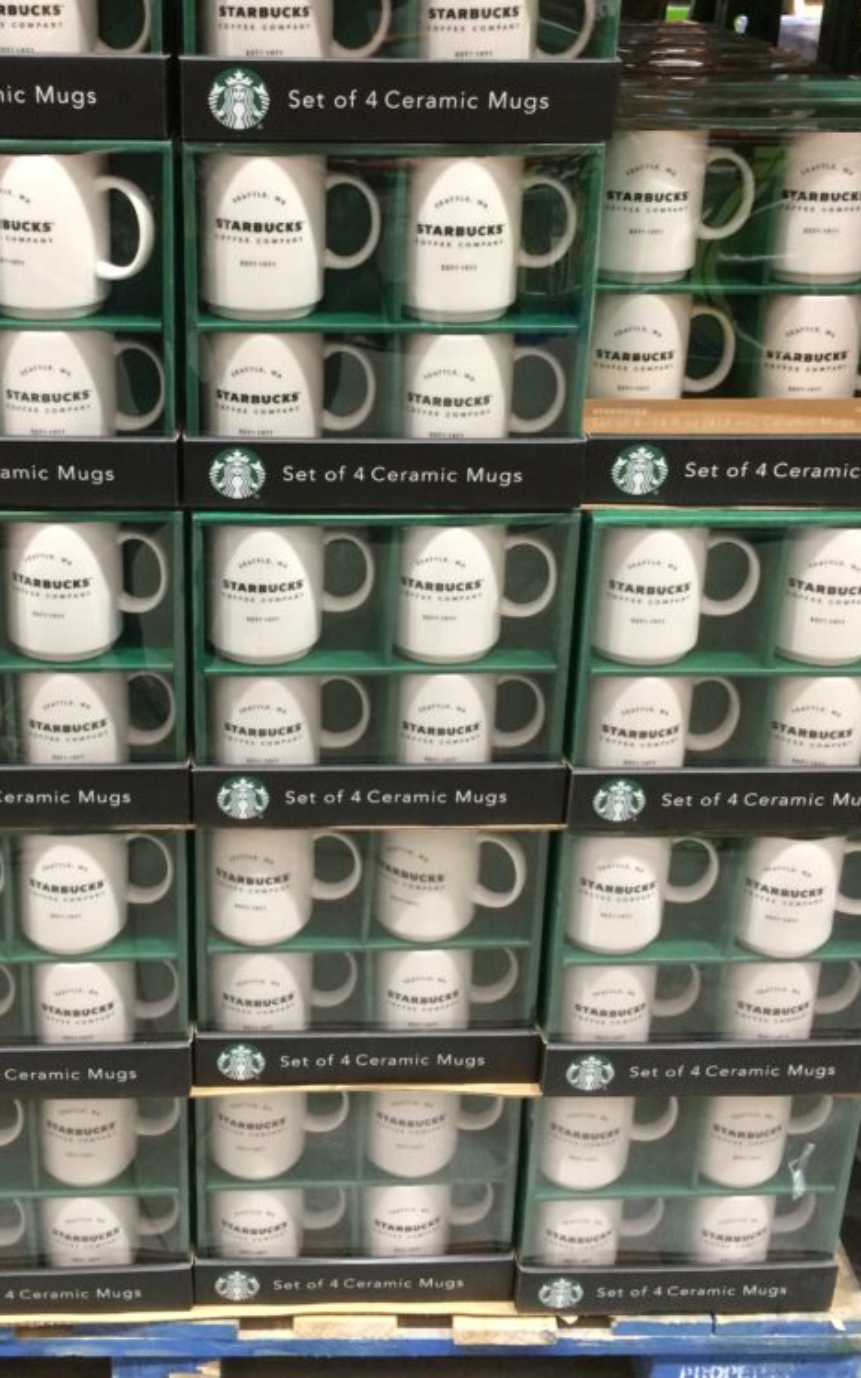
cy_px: 497
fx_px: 1577
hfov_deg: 30.3
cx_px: 276
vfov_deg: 46.7
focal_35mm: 42
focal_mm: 4.15
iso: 250
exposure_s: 1/33
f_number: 2.2
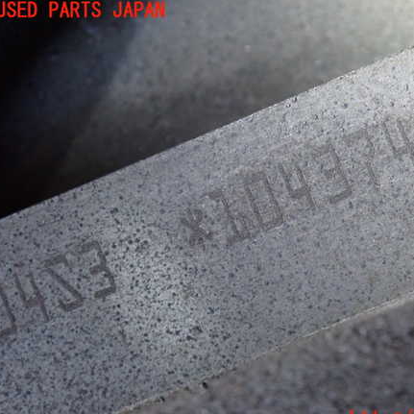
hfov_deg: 14.2
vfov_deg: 14.2
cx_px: 279
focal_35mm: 123
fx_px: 1664
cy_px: 215
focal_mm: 18
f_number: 4.9
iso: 800
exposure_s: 1/60
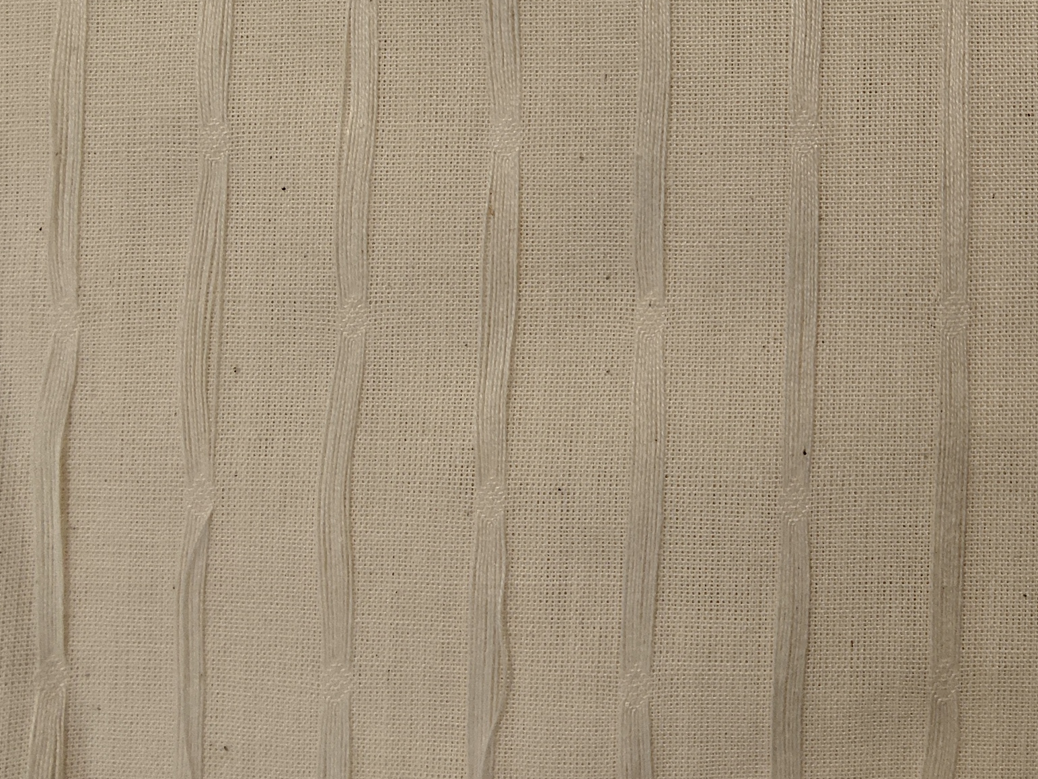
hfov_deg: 33.2
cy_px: -33
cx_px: 926
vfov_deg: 25.1
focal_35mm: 55
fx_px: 1649
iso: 64
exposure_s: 1/100
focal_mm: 2.78
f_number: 2
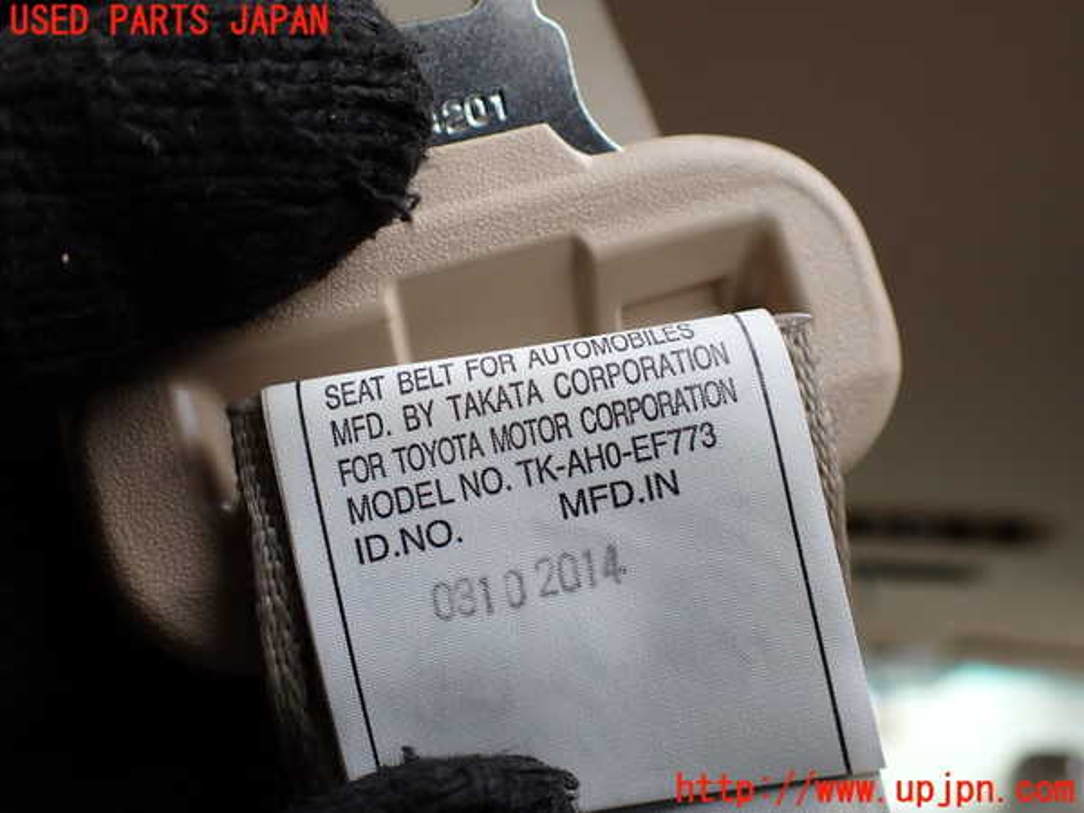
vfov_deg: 46.8
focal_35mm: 30
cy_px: 406
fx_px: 939
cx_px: 542
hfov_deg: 60.0
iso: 125
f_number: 2.3
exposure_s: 1/125
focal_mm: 5.4
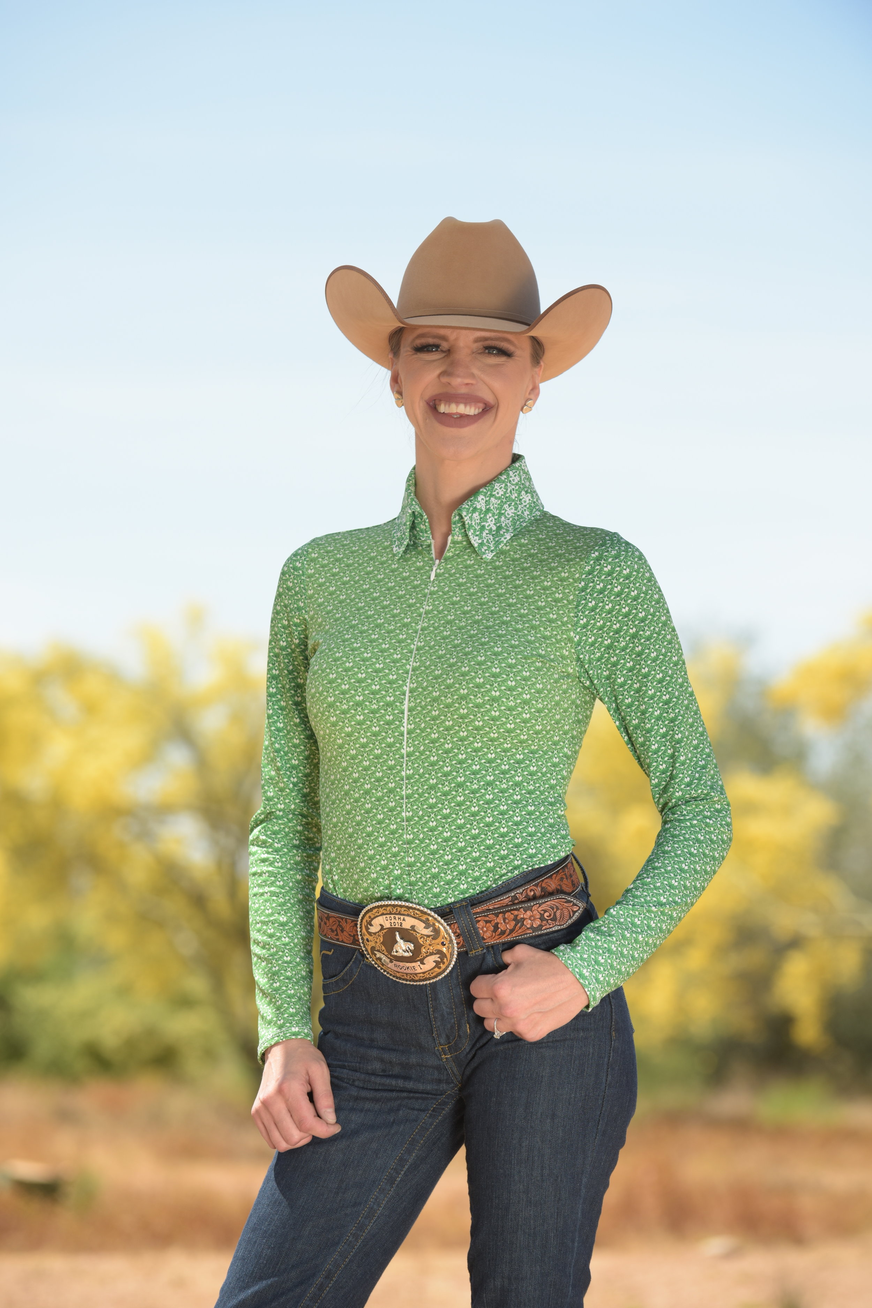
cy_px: 654
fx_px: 5631
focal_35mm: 155
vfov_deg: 13.2
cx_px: 436
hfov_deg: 8.9
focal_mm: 155
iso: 200
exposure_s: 1/640
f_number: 5.6
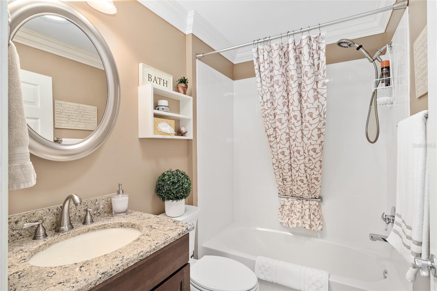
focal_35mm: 18
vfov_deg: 67.4
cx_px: 218
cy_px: 146
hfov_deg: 90.0
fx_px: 218
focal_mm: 18
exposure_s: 1/10
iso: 500
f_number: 7.1
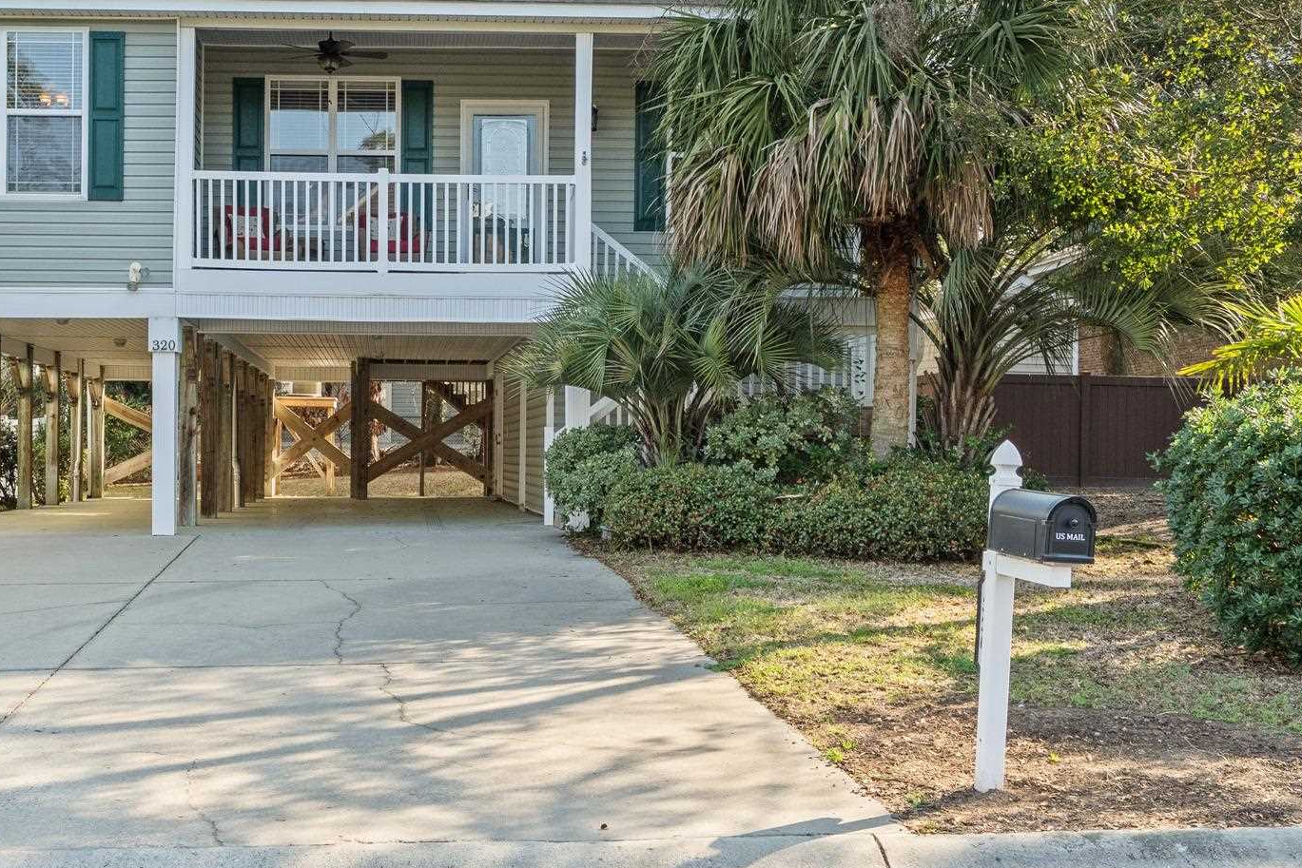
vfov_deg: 30.8
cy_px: 131
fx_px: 1519
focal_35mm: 42
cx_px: 403
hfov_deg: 45.5
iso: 500
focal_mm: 23
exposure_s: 1/60
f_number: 8
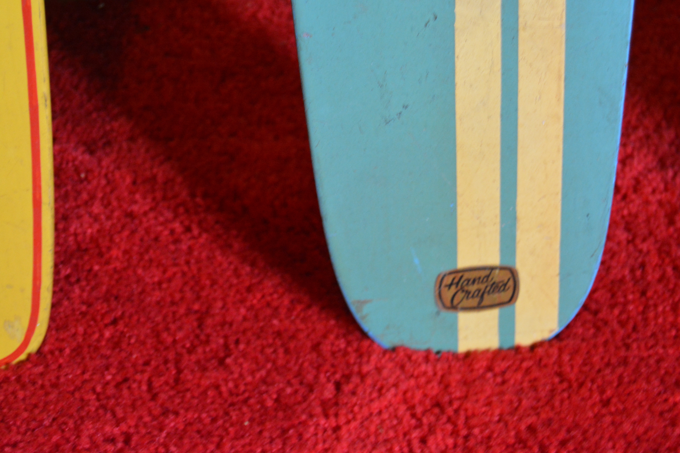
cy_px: 219
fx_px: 1729
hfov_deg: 22.2
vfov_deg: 14.9
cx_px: 375
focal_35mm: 92
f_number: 5.6
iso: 2500
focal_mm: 55
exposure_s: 1/30
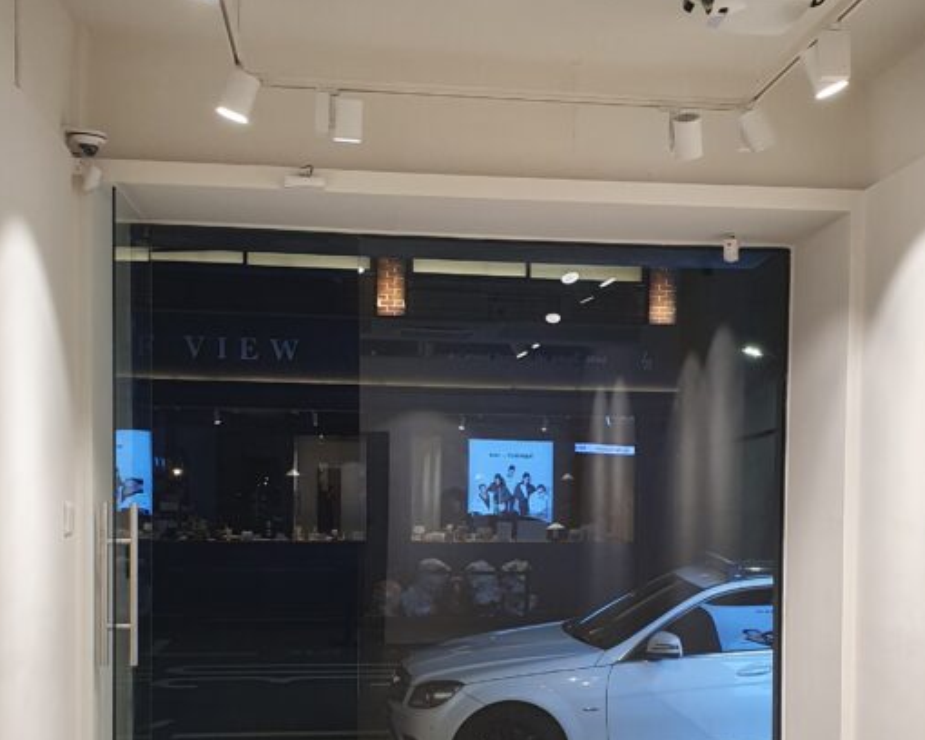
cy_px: 573
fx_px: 1396
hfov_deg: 36.5
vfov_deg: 29.1
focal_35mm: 51
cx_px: 575
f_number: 2.4
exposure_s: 1/120
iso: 160
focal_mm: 4.32
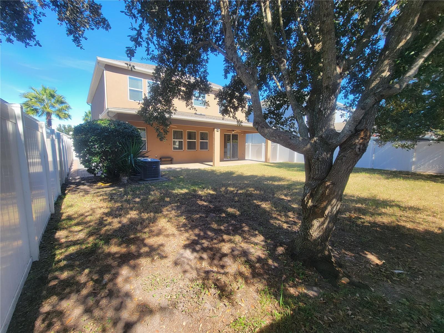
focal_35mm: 13
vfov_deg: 89.9
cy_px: 166
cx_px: 222
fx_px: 167
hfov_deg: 106.2
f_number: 2.2
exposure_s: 1/444
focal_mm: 2.2
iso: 50
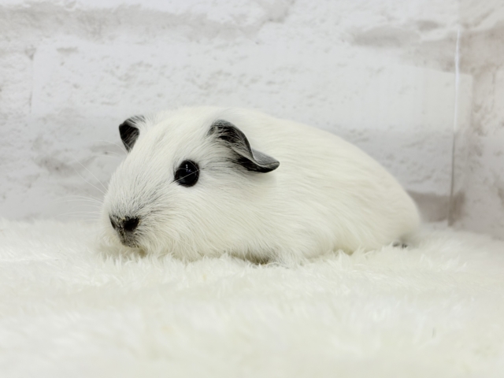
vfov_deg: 28.0
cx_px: 252
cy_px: 189
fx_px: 757
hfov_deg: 36.8
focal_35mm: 52
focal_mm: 5.96
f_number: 1.6
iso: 64
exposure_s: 1/100
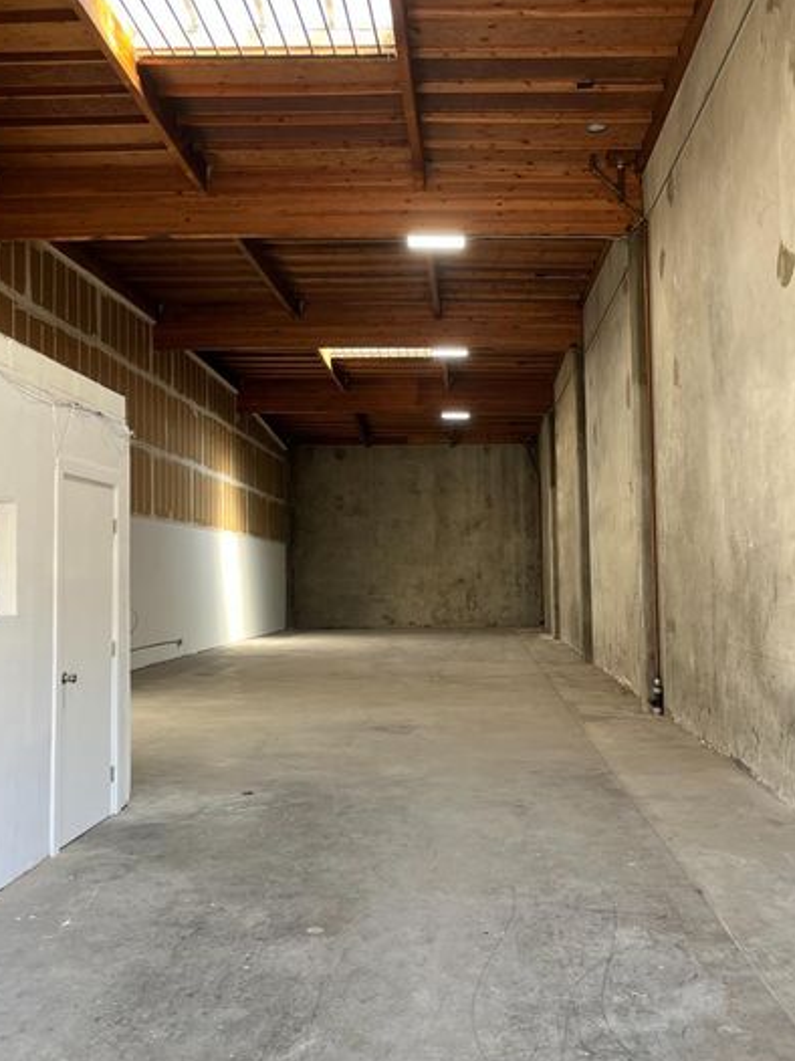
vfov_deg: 55.3
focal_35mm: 33
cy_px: 493
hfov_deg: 42.9
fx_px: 1011
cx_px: 412
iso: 80
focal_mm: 5.1
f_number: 1.6
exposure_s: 1/122
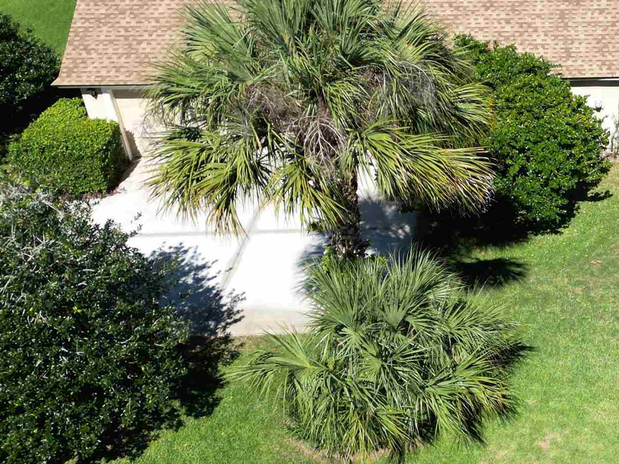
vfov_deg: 24.4
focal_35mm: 60
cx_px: 682
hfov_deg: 29.1
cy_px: 226
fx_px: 1073
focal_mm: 6.72
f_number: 1.7
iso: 100
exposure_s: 1/2500
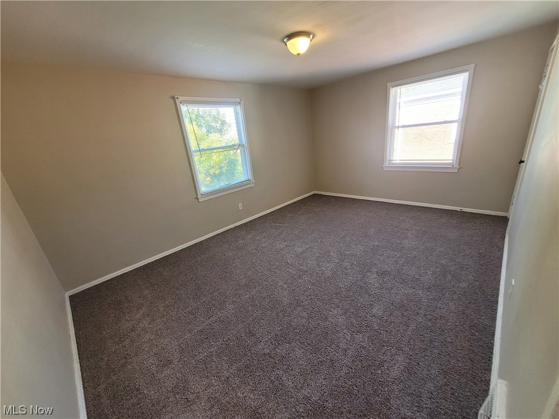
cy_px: 210
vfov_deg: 89.9
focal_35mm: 13
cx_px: 280
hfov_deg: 106.2
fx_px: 210
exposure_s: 1/59
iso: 160
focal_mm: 1.74
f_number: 2.2
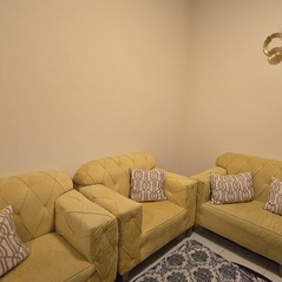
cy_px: 142
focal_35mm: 22
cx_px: 166
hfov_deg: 69.1
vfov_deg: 69.6
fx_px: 203
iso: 640
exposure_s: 1/50
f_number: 2.2
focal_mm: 1.7
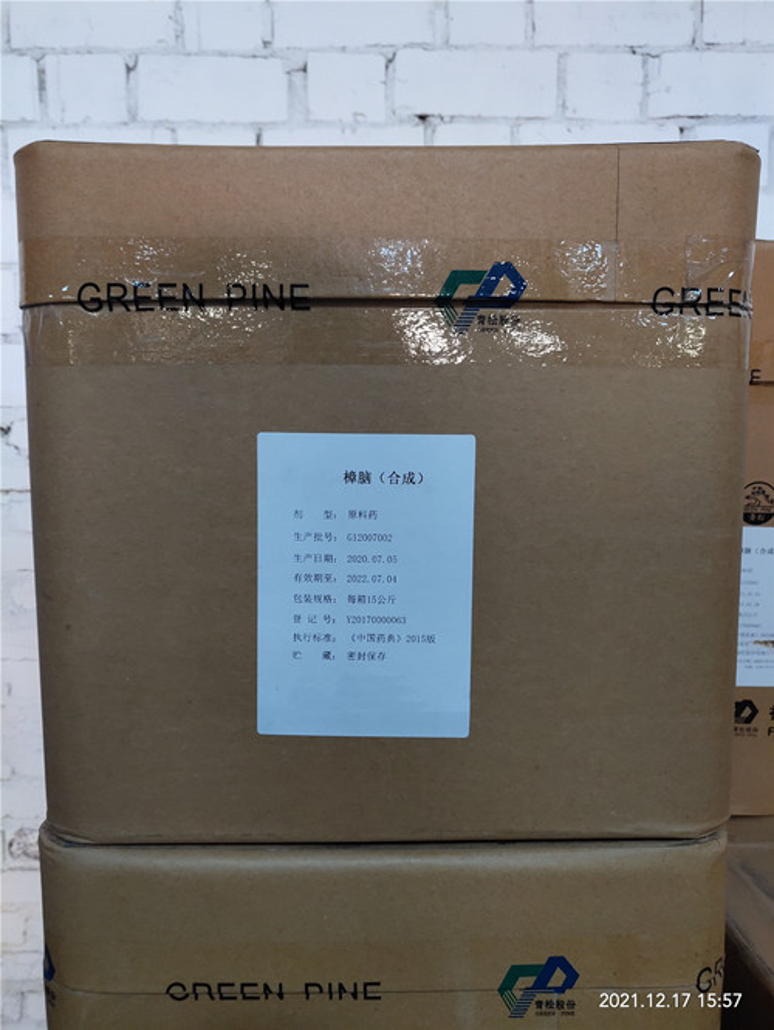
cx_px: 387
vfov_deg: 59.9
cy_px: 515
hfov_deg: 46.8
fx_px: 894
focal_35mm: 30
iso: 399
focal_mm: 4.35
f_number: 1.8
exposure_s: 1/50
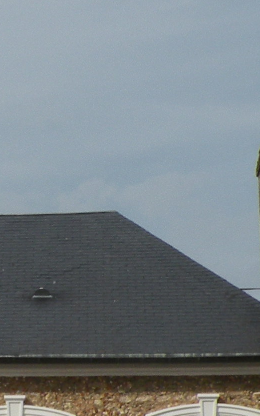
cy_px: 549
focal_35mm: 195
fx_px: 2210
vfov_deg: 10.5
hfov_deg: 6.6
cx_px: -134
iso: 64
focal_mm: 7.4
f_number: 7.1
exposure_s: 1/358
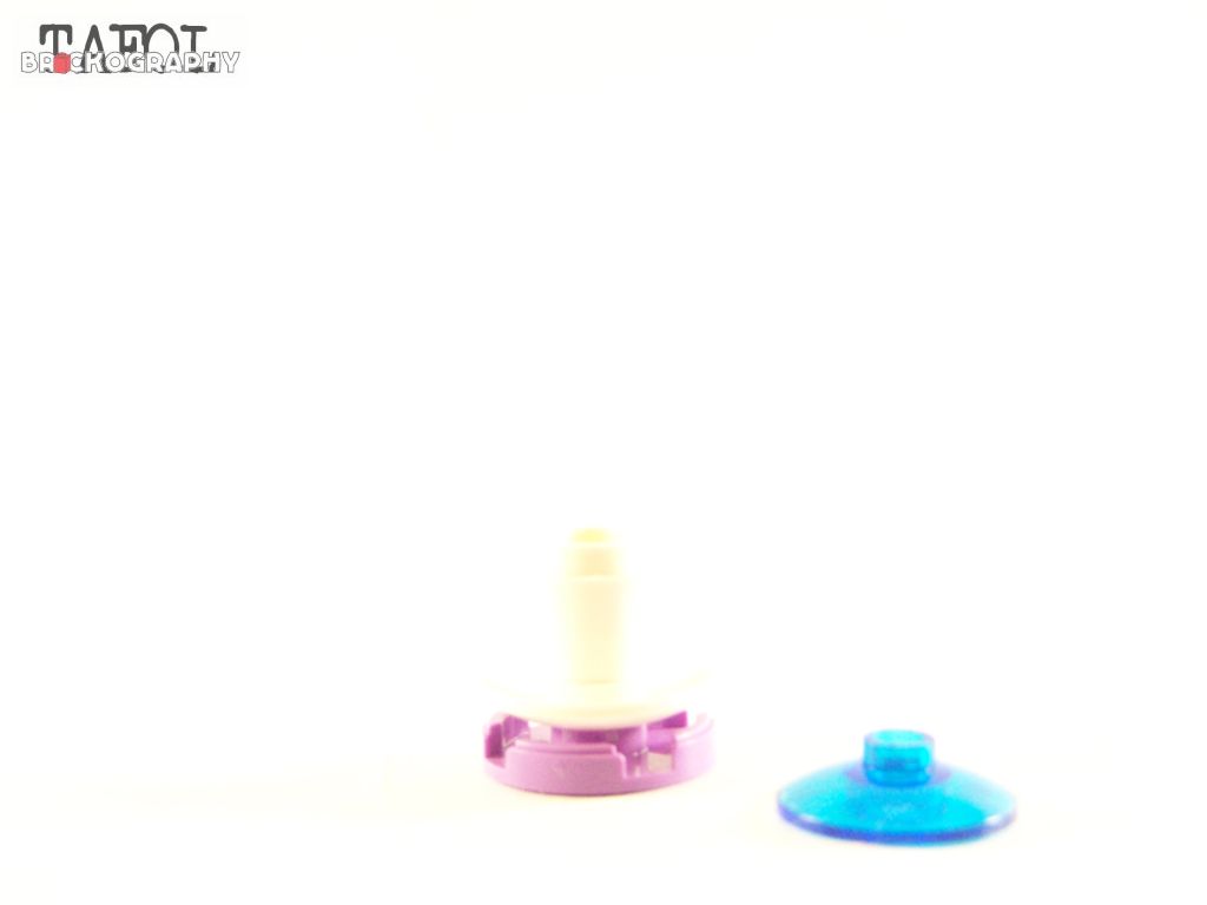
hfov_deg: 16.8
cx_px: 604
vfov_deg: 12.7
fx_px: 4080
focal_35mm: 117
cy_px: 452
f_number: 3.6
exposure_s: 1/45
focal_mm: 19.4
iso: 400
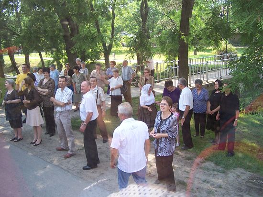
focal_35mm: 38
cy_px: 98
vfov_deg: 37.7
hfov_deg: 49.0
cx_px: 132
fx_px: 289
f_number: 2.8
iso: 80
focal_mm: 6.3
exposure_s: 1/45
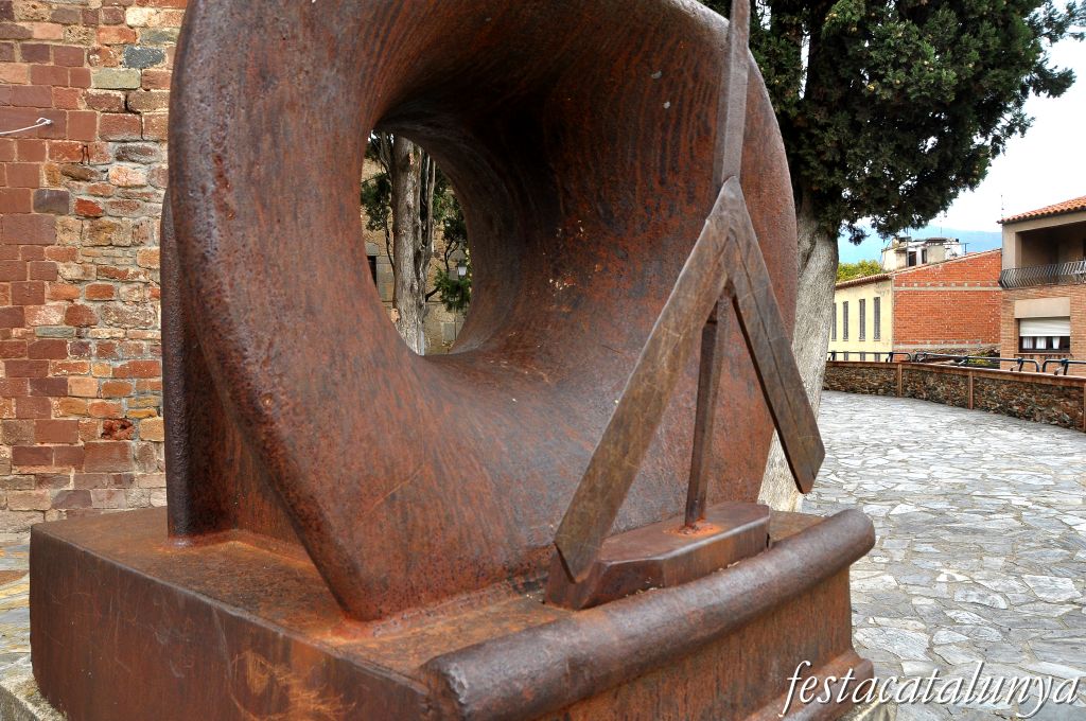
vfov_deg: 47.8
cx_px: 543
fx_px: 813
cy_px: 360
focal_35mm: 27
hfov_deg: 67.4
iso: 500
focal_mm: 18
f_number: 7.1
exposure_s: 1/200
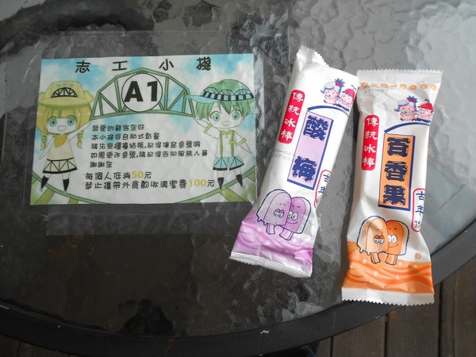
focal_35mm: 26
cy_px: 178
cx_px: 238
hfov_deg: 67.3
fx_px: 358
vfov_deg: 53.1
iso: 80
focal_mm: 4.6
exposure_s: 1/80
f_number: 3.2
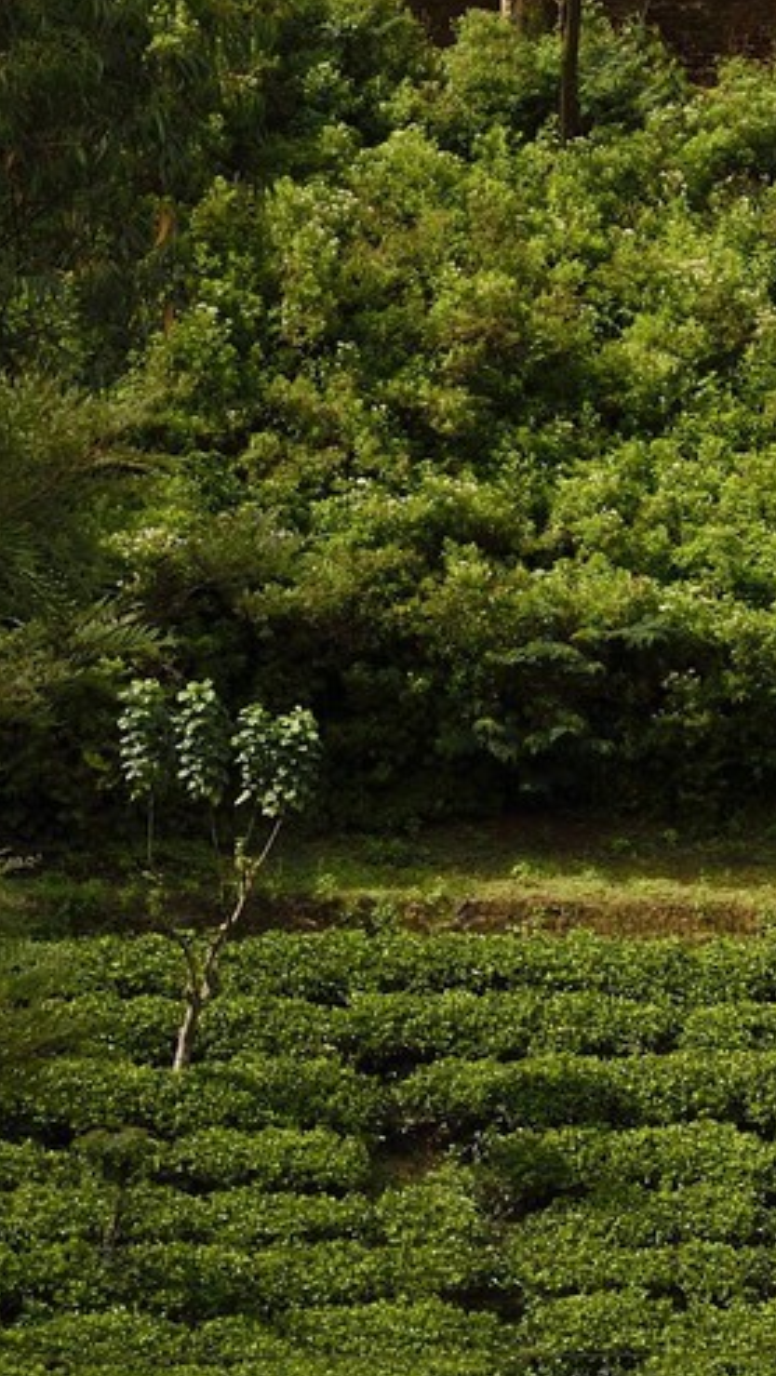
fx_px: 7193
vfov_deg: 10.9
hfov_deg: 5.8
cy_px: 84
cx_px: 2219
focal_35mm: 197
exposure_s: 1/1600
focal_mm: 58
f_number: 8
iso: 800
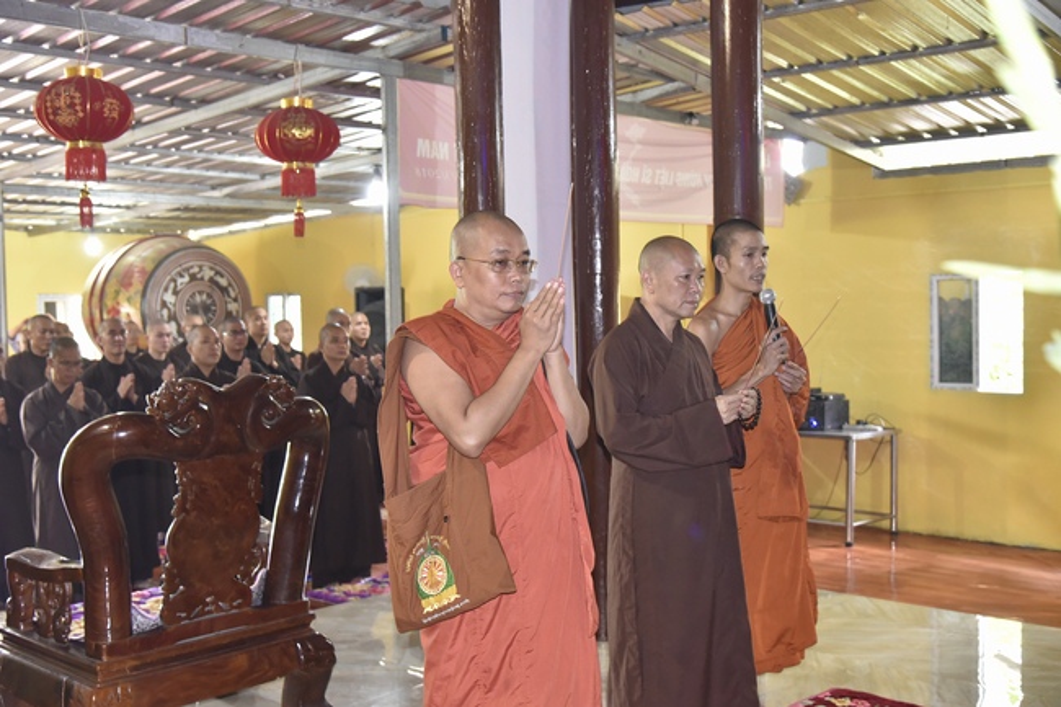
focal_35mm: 40
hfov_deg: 48.5
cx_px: 530
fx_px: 1179
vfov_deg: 33.4
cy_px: 354
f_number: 5
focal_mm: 40
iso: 1600
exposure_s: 1/25
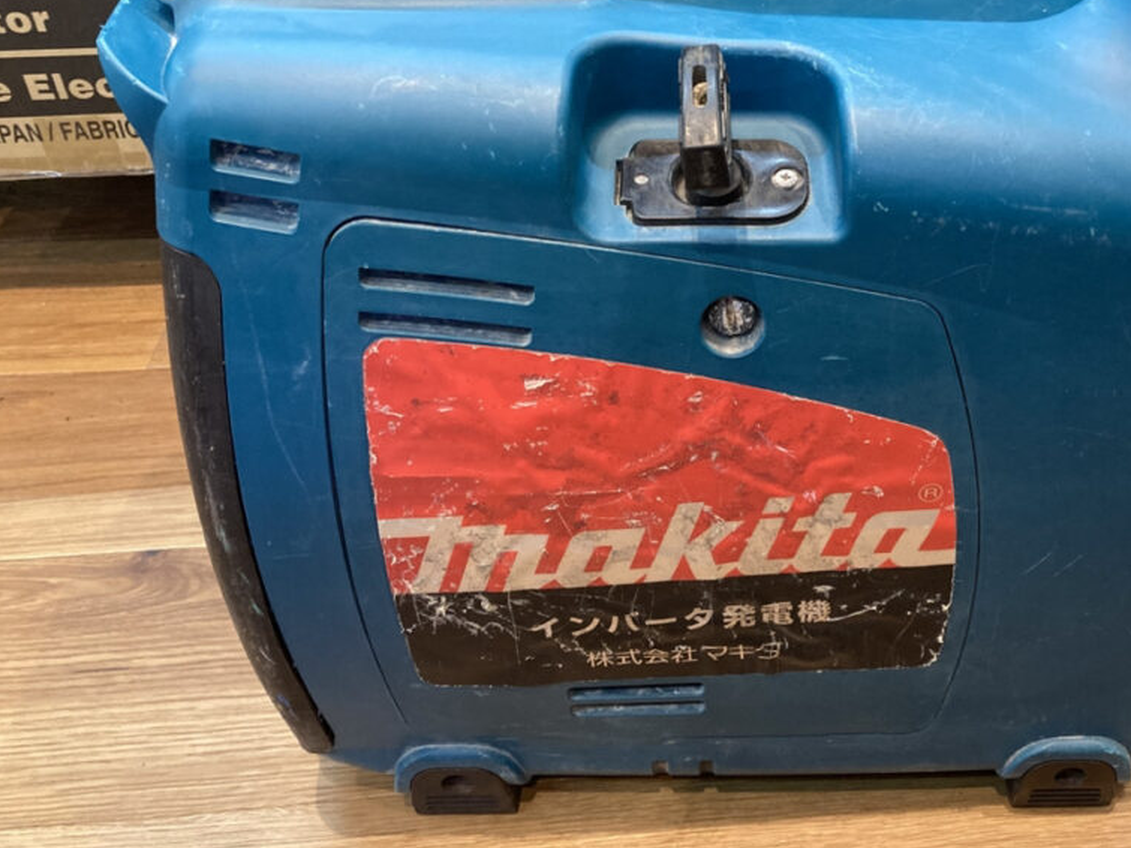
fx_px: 1241
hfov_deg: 48.2
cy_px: 301
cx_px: 752
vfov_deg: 37.4
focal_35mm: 38
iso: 250
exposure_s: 1/33
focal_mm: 3.99
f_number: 1.8
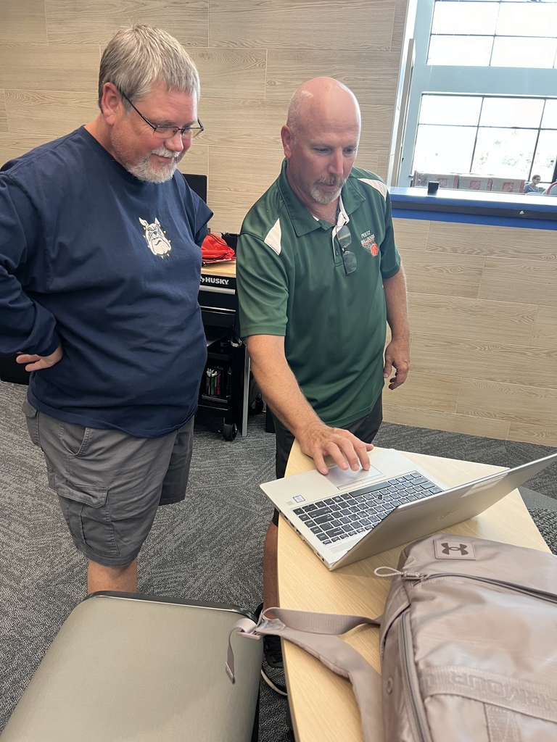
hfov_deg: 53.1
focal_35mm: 26
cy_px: 371
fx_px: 558
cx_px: 278
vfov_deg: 67.3
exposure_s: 1/60
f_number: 1.5
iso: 100
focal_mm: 5.7
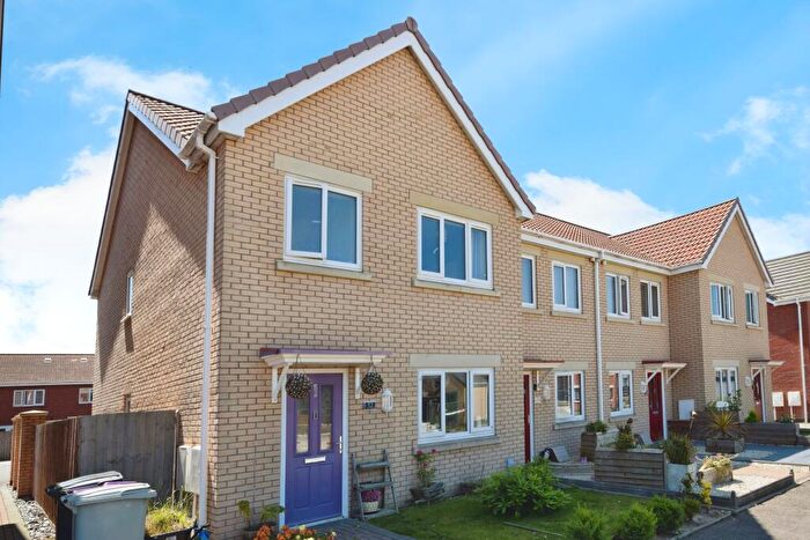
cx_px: 405
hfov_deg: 81.2
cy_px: 270
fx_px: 473
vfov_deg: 59.5
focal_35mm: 21
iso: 200
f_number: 8
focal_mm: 14
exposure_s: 1/320
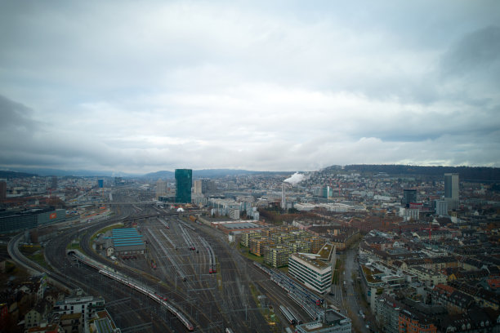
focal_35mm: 22
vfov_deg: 57.2
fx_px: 306
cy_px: 166
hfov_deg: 78.6
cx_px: 250
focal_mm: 8.4
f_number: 2.8
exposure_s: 1/120
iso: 100
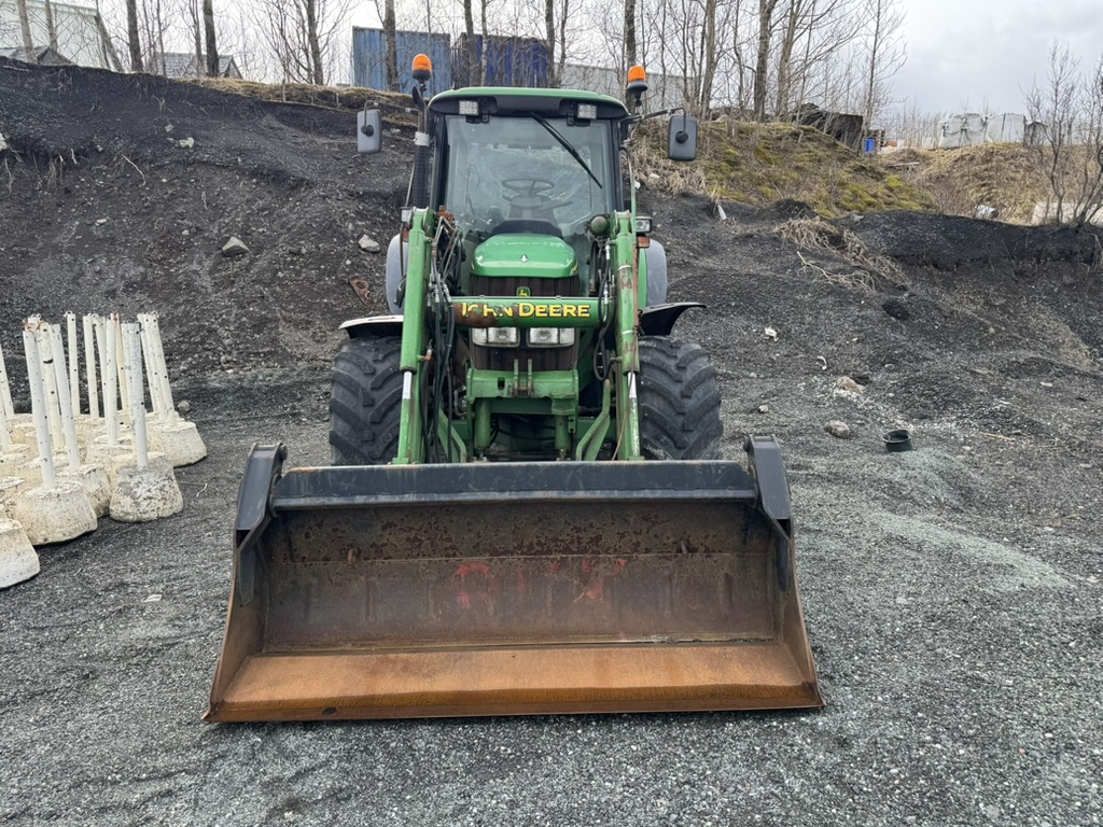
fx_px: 765
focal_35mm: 24
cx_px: 552
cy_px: 414
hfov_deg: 71.6
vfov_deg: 56.8
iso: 80
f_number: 1.78
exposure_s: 1/912
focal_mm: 6.76
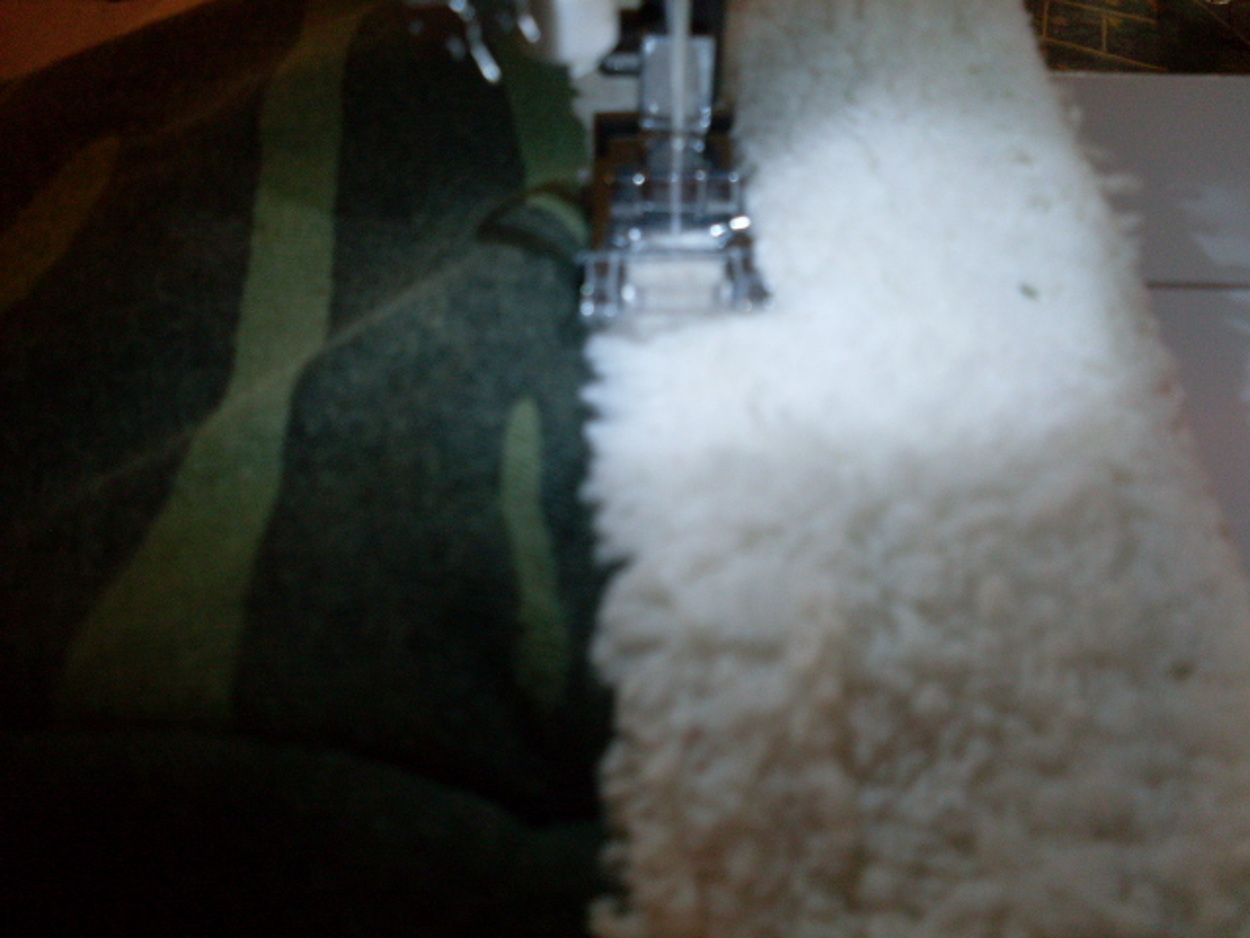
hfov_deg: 49.0
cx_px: 625
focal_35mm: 38
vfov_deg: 37.7
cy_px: 469
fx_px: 1372
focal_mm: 6.3
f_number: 2.8
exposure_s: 1/45
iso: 100
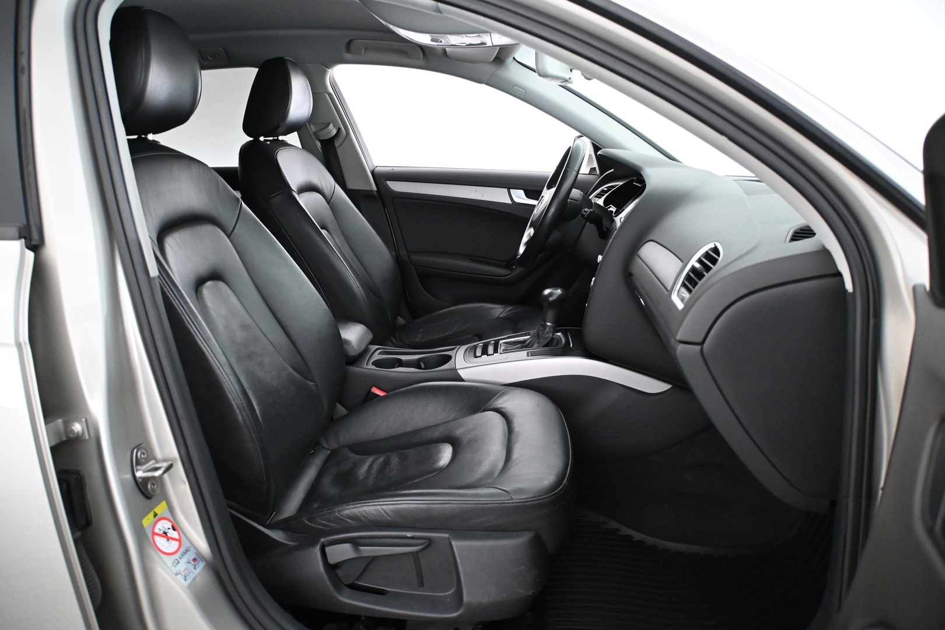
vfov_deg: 29.4
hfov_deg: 43.0
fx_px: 1201
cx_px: 472
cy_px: 315
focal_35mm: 46
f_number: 4.8
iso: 4000
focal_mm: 30.5
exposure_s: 1/60
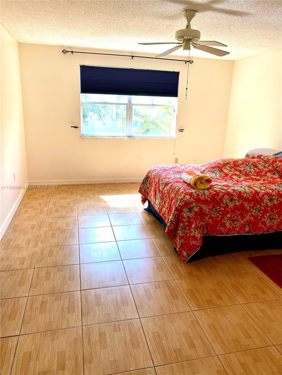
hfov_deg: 53.1
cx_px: 141
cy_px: 188
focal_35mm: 26
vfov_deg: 67.3
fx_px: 282
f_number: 1.8
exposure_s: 1/120
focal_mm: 4.25
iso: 32
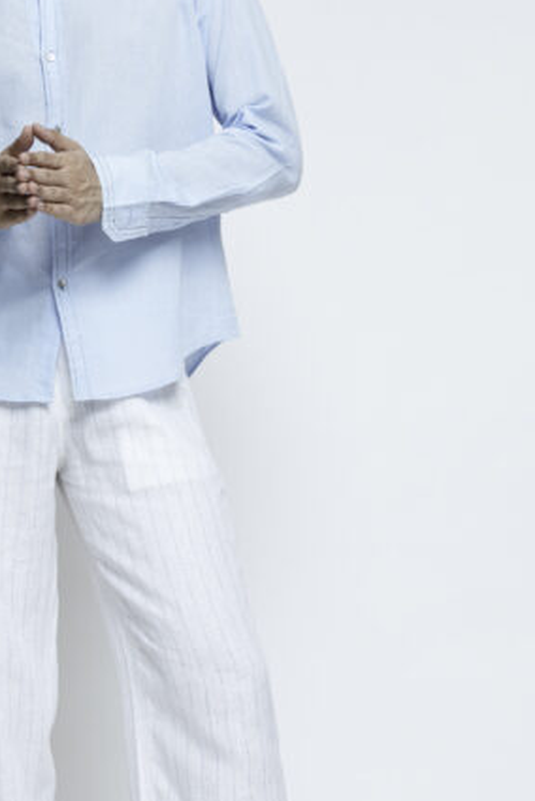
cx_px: 62
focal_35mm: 110
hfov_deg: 12.4
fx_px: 2448
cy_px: 366
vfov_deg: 18.6
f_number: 6.3
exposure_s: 1/200
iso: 250
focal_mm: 35
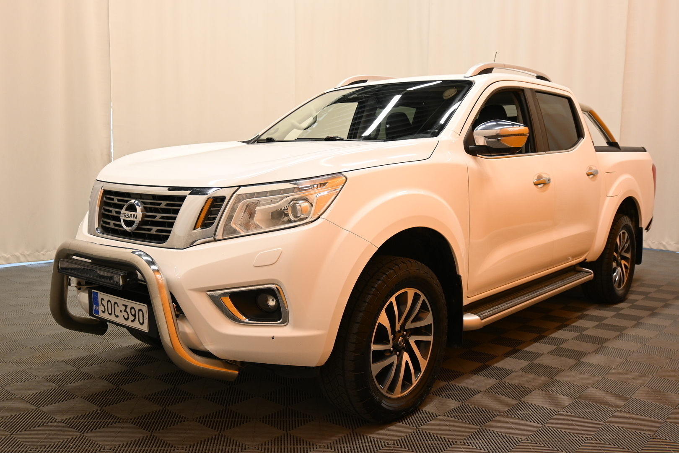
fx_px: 622
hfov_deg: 57.2
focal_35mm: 33
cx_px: 340
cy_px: 226
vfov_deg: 40.0
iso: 400
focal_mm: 22
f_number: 4
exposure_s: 1/40
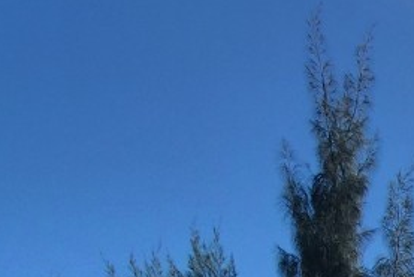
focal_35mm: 50
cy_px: 523
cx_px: 662
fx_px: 575
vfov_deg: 19.1
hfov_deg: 25.7
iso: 32
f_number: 2.2
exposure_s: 1/1770
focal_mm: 1.74
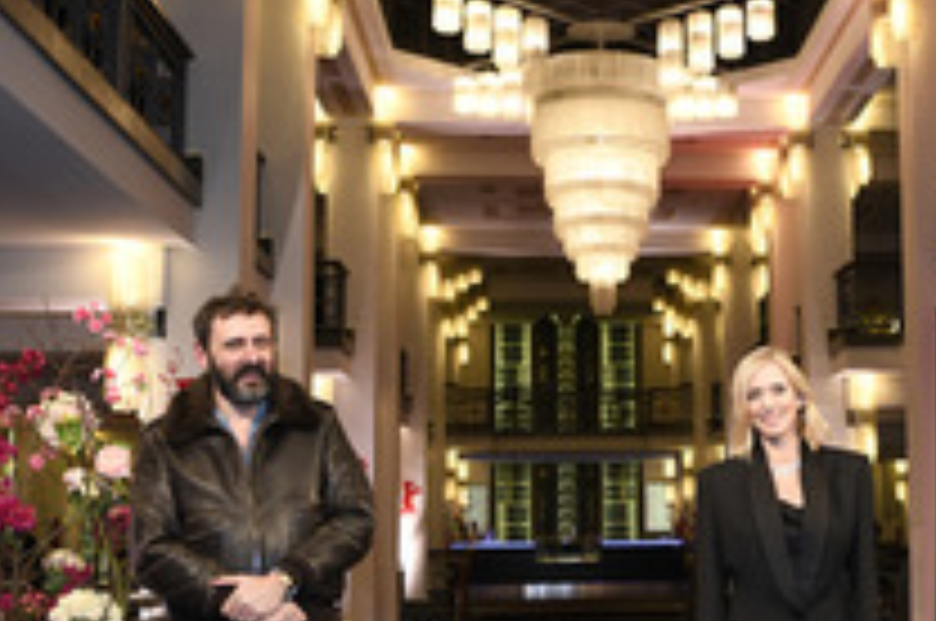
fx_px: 1350
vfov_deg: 25.6
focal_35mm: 52
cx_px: 718
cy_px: 472
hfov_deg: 37.2
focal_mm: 24
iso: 1000
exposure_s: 1/160
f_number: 4
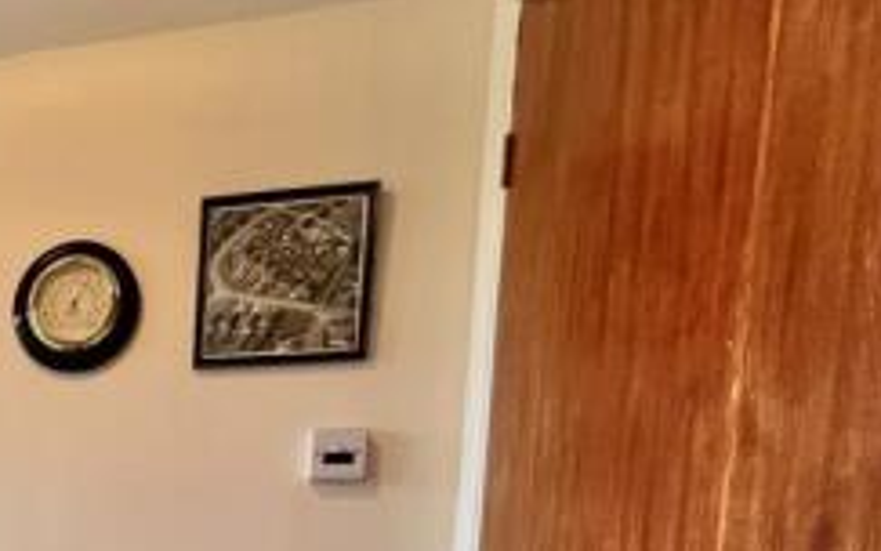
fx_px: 793
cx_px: -74
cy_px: 669
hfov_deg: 45.0
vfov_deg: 31.7
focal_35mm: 33
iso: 250
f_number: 1.8
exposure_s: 1/50
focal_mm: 1.57
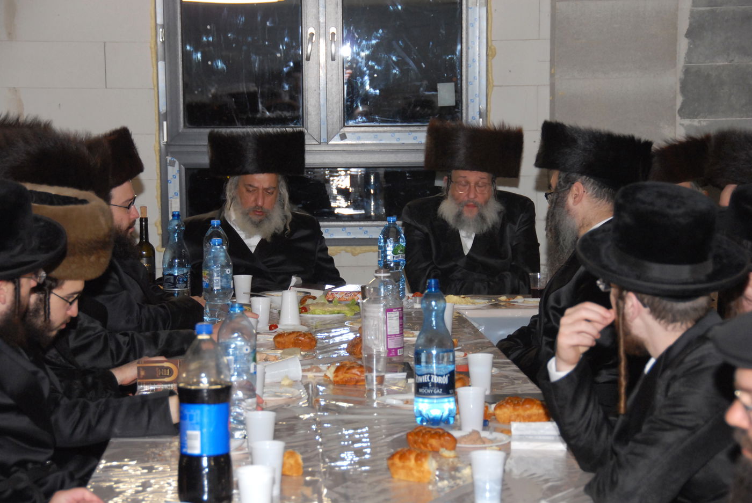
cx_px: 376
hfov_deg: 20.9
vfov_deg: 14.1
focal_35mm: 98
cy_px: 252
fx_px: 2039
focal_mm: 65
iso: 640
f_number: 6.3
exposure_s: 1/60
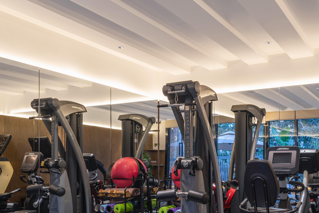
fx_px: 328
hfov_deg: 51.4
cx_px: 196
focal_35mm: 37
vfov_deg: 34.9
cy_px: 167
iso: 100
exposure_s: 1/1.67
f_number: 11
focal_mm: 16
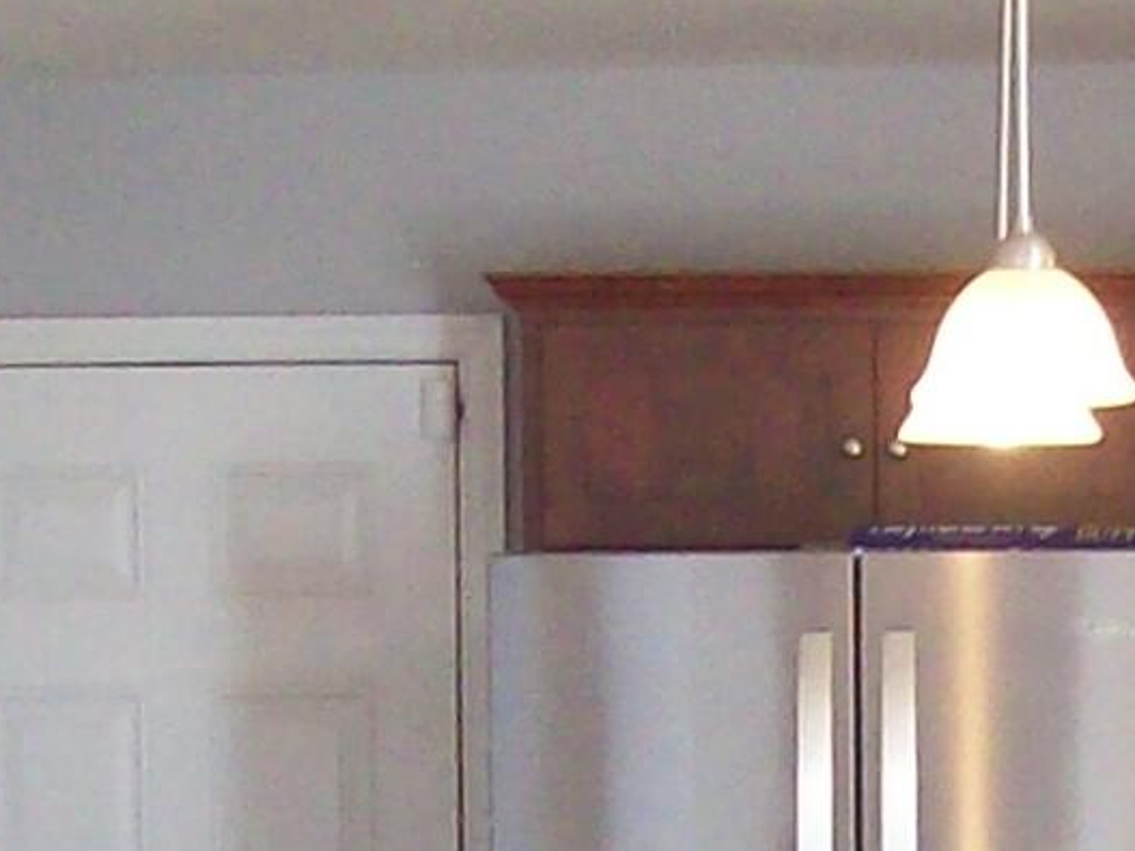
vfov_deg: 7.0
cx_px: 1032
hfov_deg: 9.6
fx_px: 6720
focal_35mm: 205
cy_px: 1644
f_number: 2.7
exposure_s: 1/33.4
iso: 160
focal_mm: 6
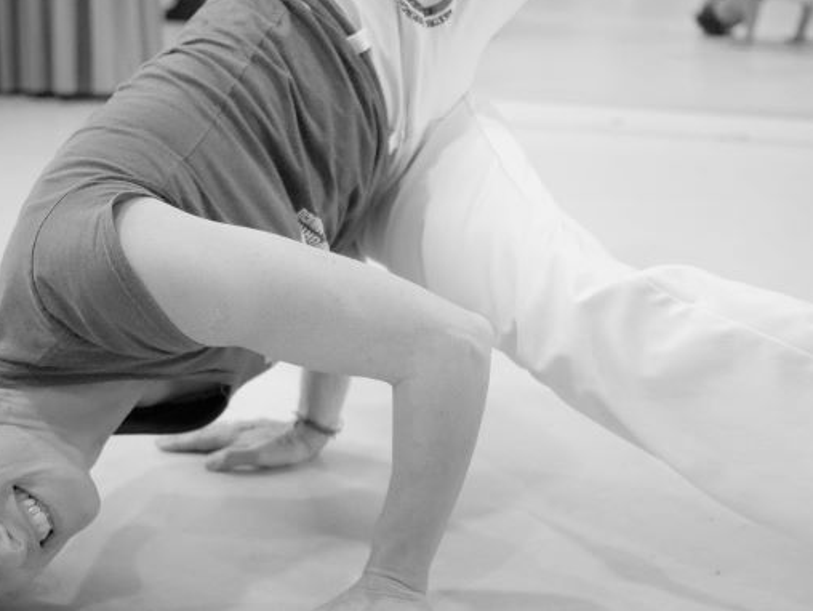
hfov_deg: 30.7
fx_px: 1481
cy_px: 303
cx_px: 362
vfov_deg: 23.3
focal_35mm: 63
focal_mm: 20
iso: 3200
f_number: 1.7
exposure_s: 1/500
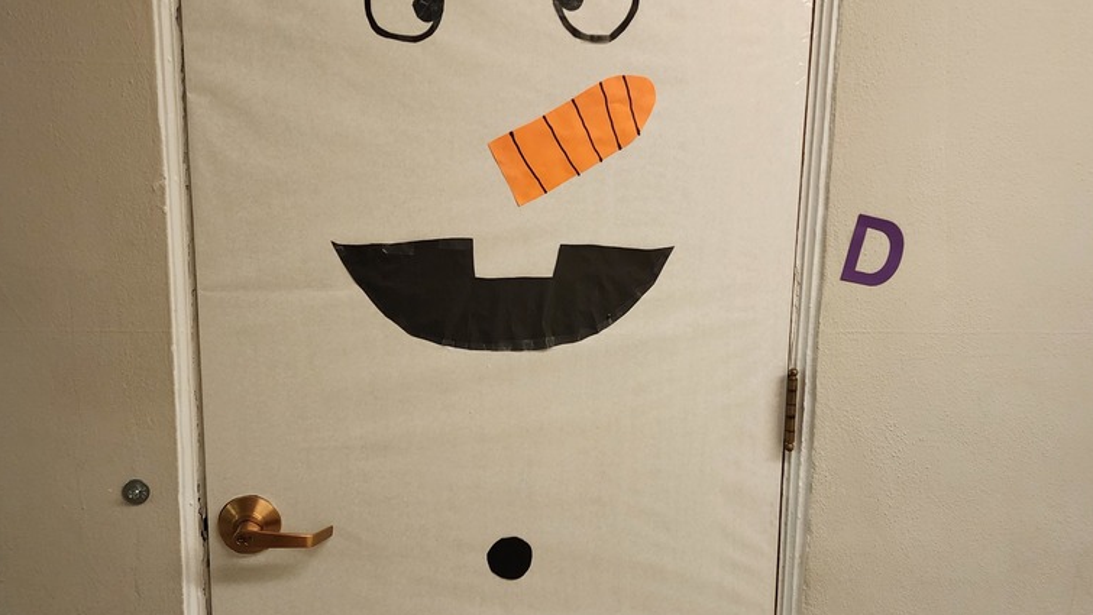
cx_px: 550
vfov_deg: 34.6
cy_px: 344
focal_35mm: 34
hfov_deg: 58.0
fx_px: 986
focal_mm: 6.4
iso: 500
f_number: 1.8
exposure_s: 1/120
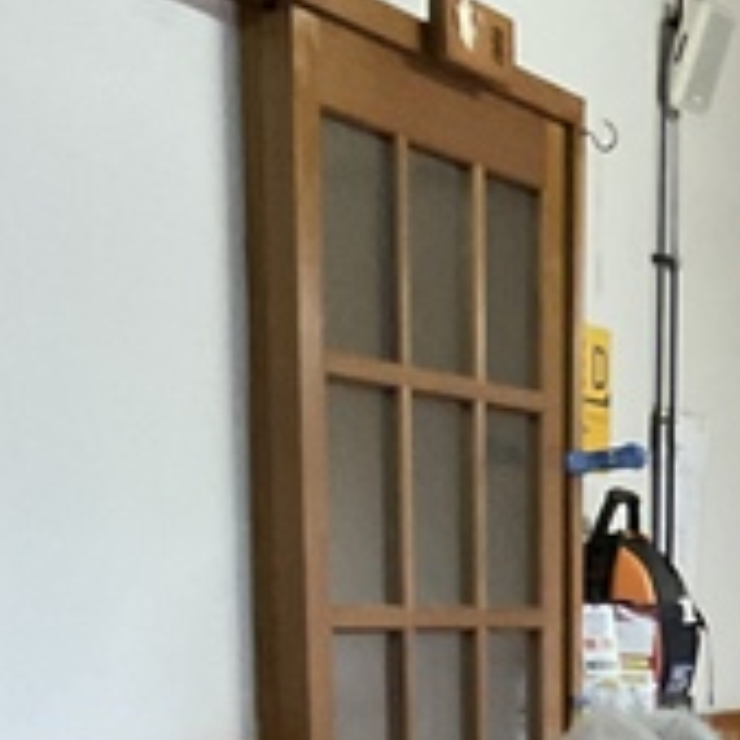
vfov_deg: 12.1
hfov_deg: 13.9
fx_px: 2926
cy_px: 1677
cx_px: 924
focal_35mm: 121
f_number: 1.8
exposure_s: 1/50
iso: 250
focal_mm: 3
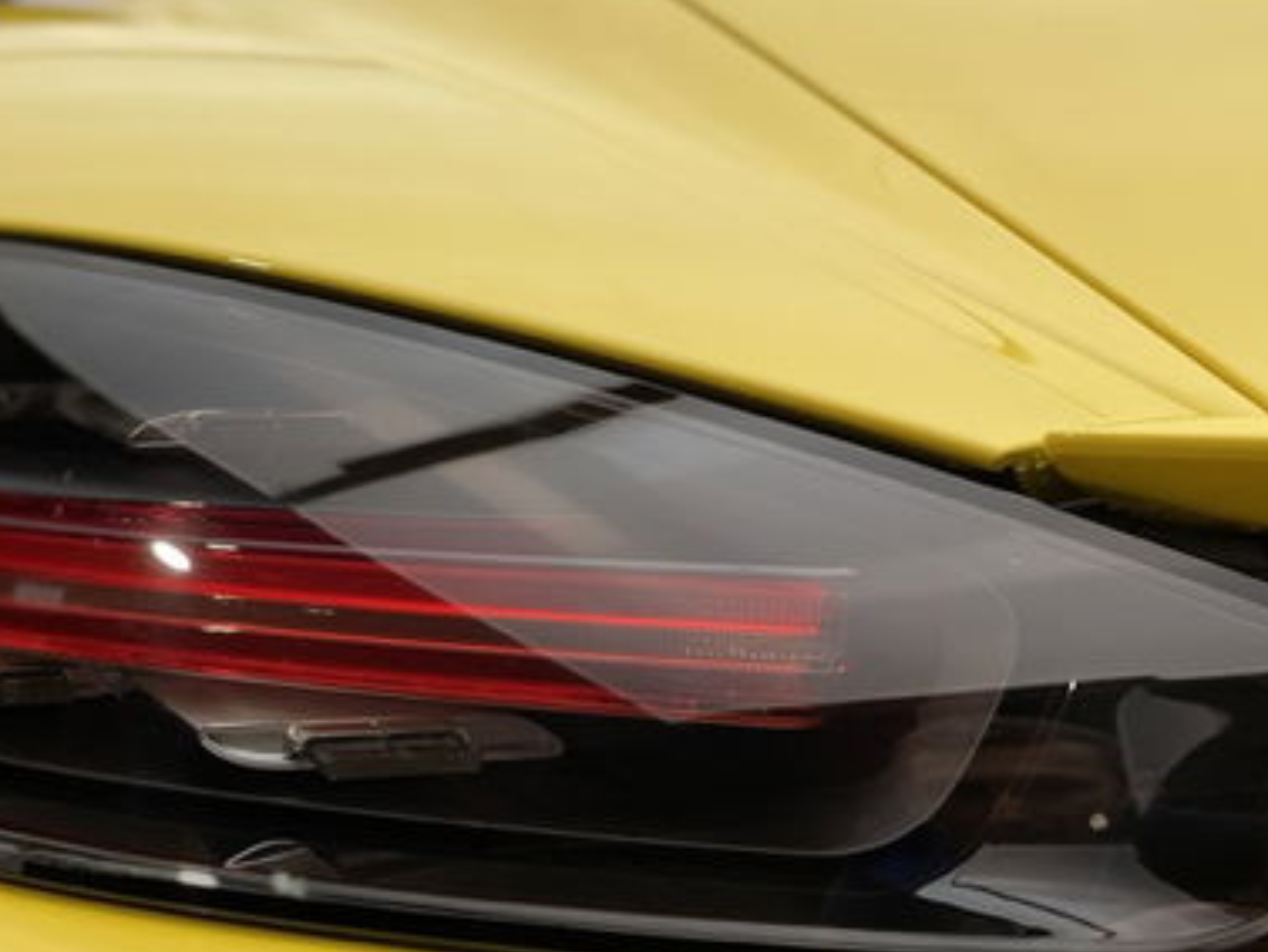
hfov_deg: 35.7
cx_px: 390
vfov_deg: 27.4
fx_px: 1942
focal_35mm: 53
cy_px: 599
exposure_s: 1/100
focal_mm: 4.2
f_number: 1.6
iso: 40
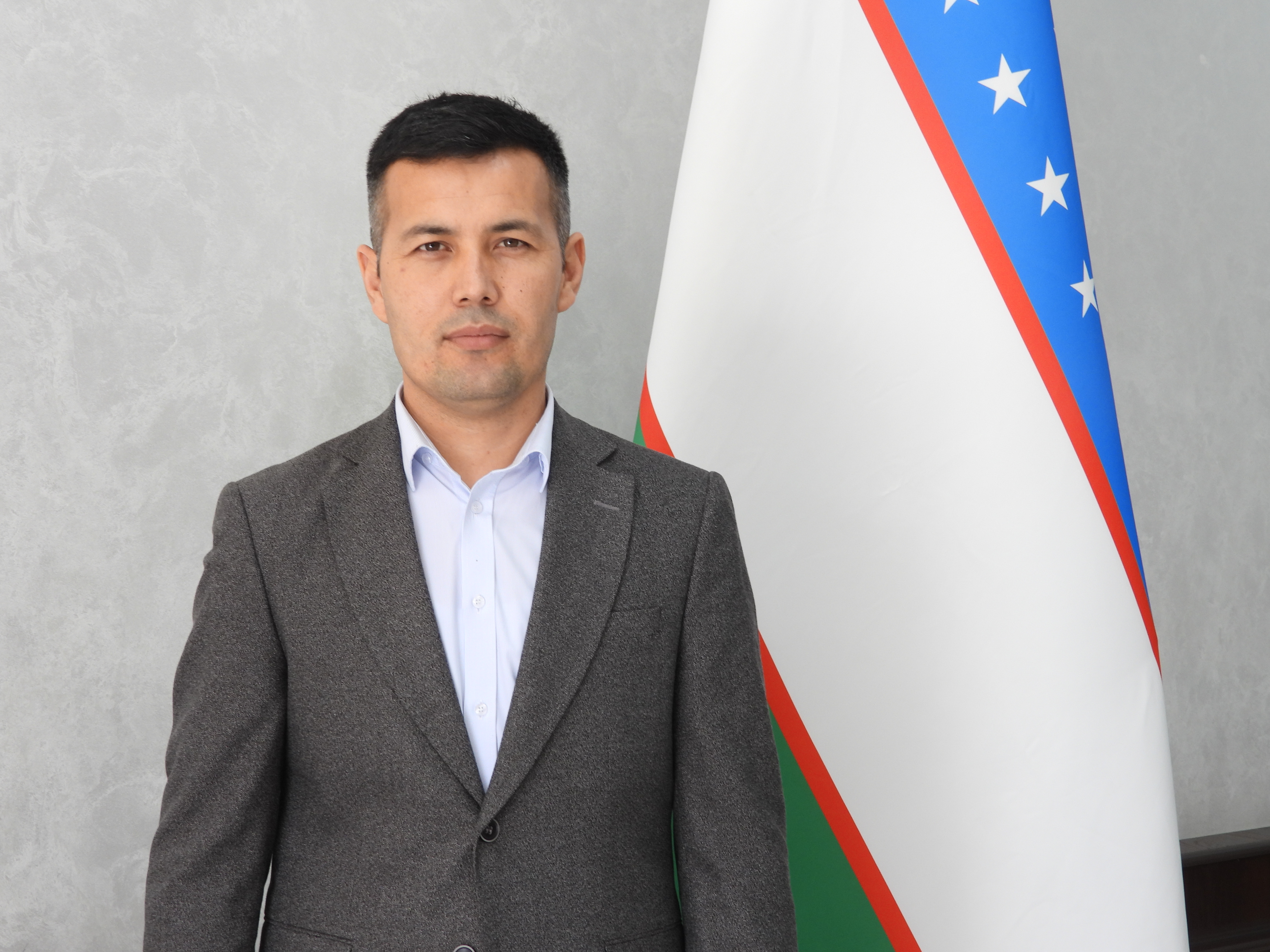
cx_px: 635
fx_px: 2752
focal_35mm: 75
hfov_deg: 26.0
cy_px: 476
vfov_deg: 19.6
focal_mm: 13.5
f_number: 3.5
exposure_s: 1/60
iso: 110
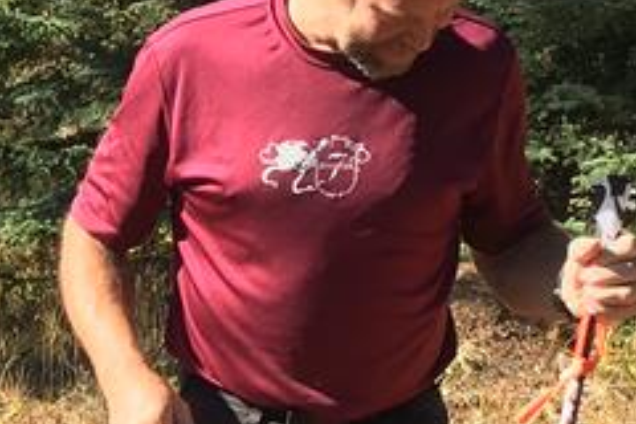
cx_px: -175
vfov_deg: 9.0
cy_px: 844
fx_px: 2526
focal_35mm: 143
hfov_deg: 13.8
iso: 25
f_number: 2.2
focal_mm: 4.15
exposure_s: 1/582
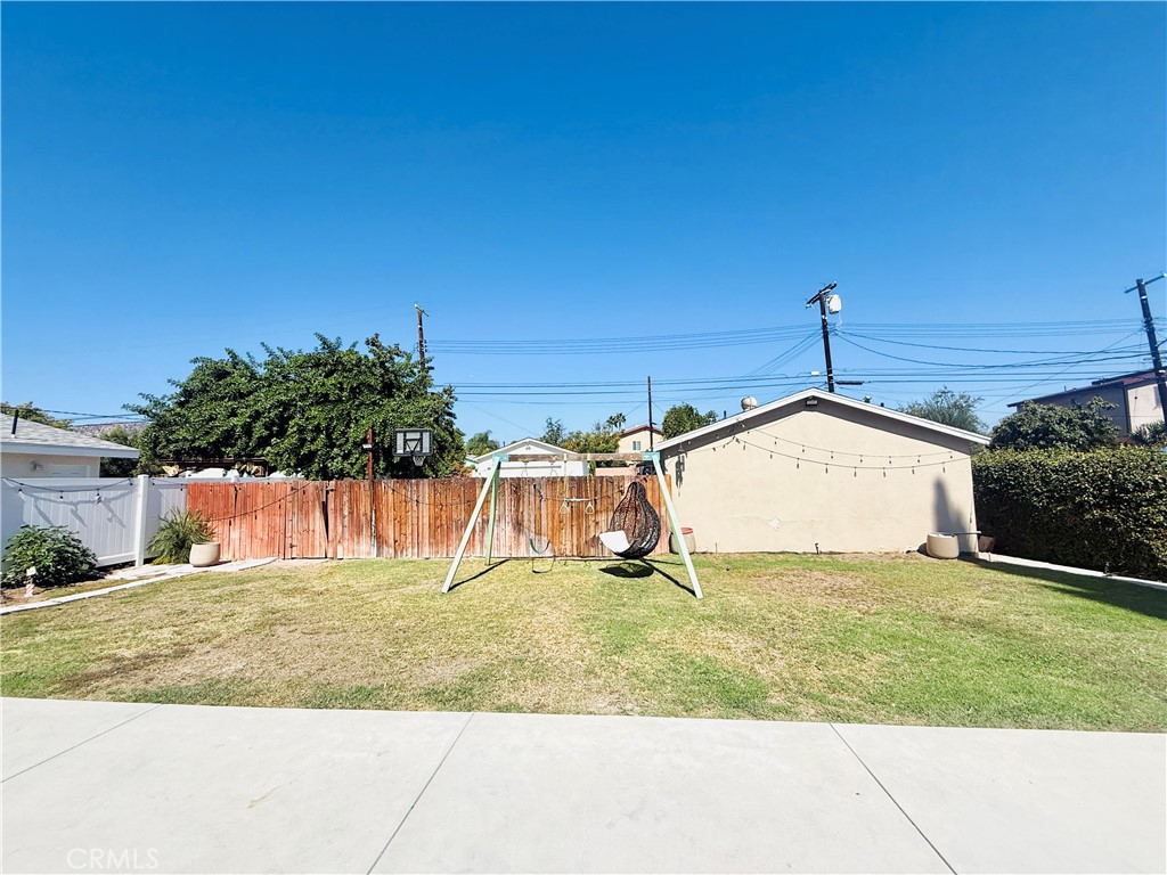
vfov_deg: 85.7
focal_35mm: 14
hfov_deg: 102.1
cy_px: 438
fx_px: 472
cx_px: 584
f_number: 2.2
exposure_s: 1/3663
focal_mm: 2.22
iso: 50
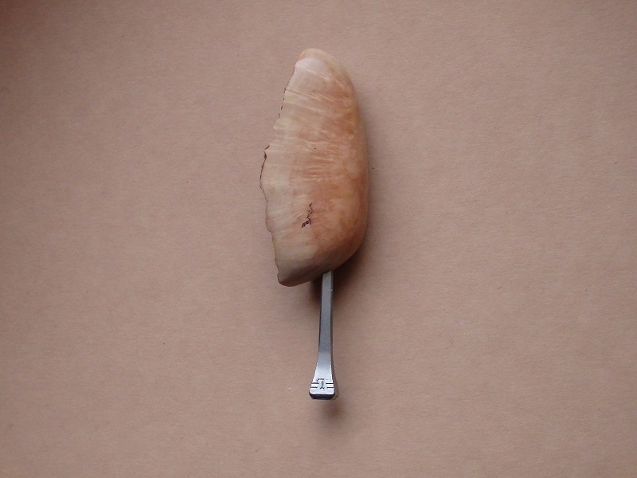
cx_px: 318
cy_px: 239
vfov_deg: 22.3
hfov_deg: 29.4
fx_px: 1215
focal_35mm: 66
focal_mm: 11.9
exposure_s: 1/50
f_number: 4.4
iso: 1000
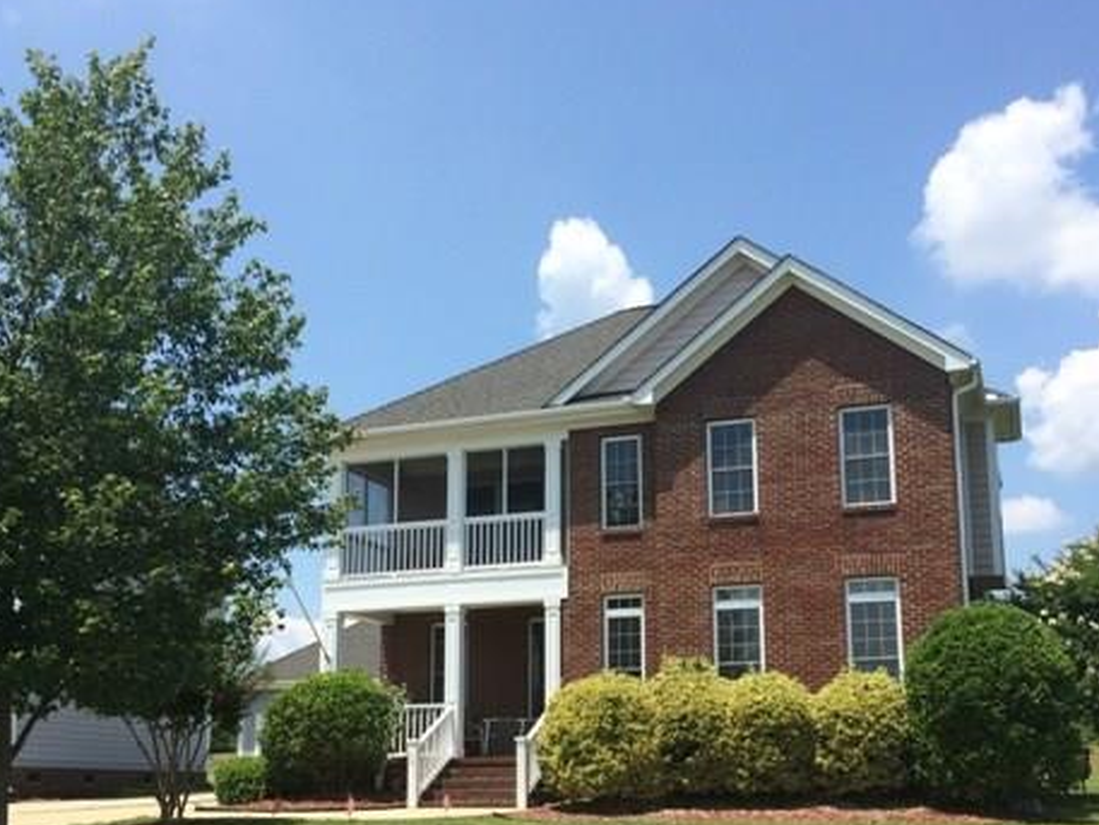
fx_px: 1334
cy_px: 548
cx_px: 560
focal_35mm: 42
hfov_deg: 44.8
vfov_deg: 34.1
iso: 40
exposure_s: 1/1786
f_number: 2.2
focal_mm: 4.12
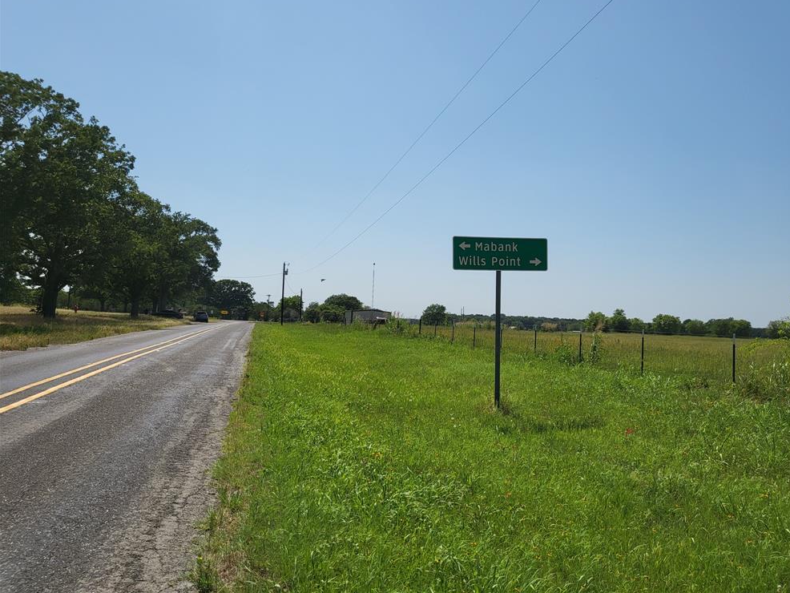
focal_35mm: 27
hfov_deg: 65.3
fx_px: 616
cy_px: 286
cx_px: 409
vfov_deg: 51.4
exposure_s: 1/5856
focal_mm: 4.25
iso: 50
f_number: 1.8
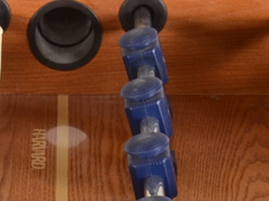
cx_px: 37
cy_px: 530
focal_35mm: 271
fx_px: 2106
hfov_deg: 7.3
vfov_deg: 5.3
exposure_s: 1/80
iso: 125
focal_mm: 22
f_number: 10
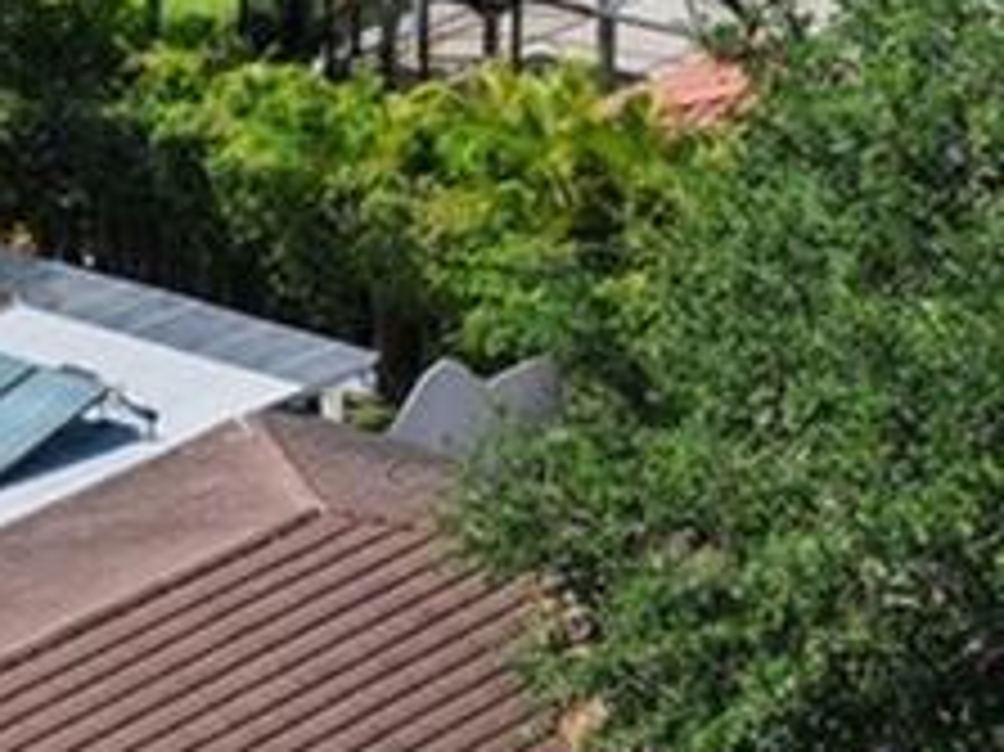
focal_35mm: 172
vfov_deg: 8.6
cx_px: -5
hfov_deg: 11.4
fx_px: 4986
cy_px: 344
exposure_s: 1/800
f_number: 2.8
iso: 130
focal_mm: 12.29
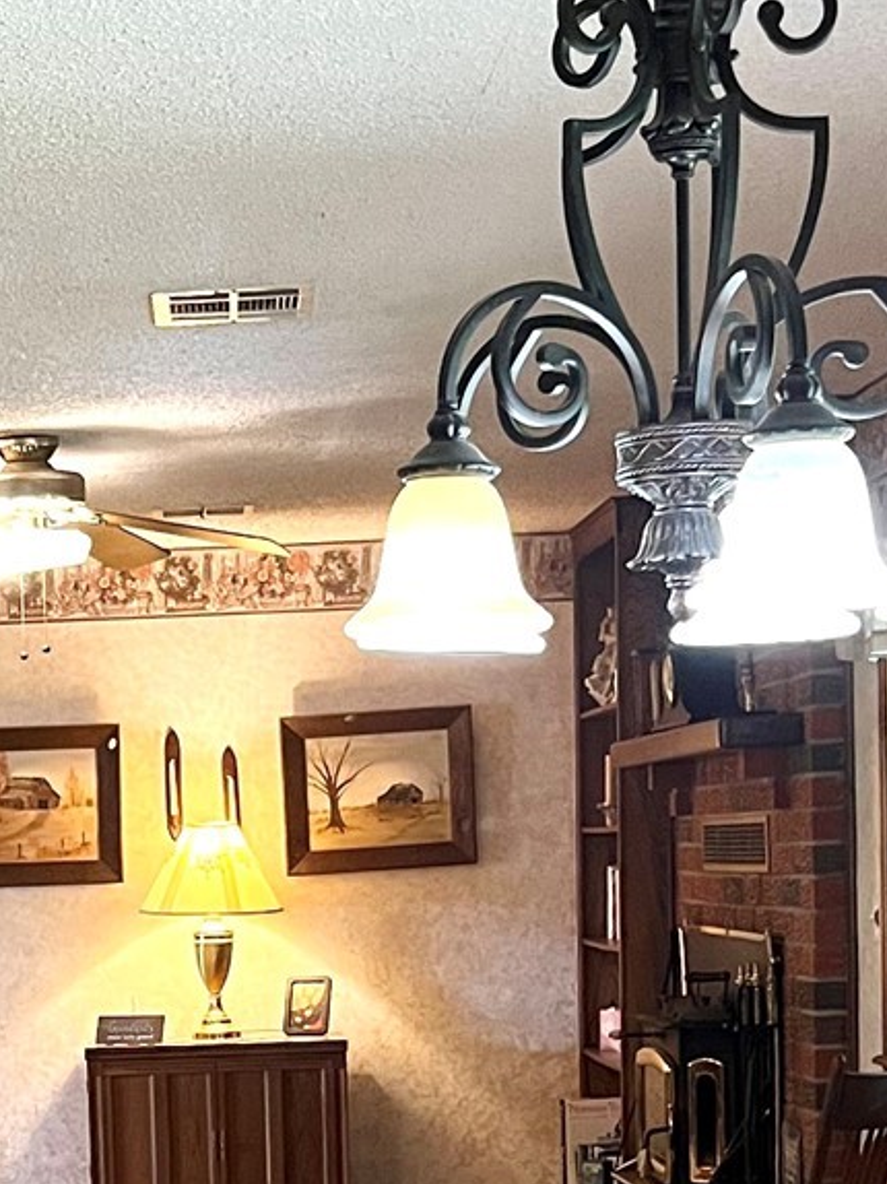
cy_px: 1201
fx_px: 2975
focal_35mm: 87
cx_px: 62
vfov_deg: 21.7
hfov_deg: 16.7
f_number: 1.6
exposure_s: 1/60
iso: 320
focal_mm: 5.1
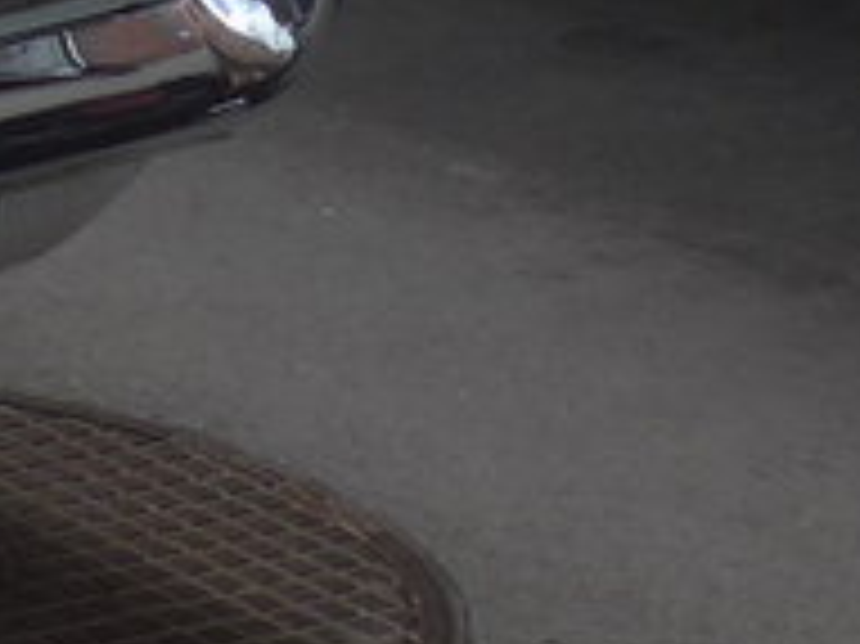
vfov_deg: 7.3
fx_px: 4842
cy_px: -689
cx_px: -1414
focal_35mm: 195
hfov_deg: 8.9
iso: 80
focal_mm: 6.5
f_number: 2.8
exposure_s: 1/640
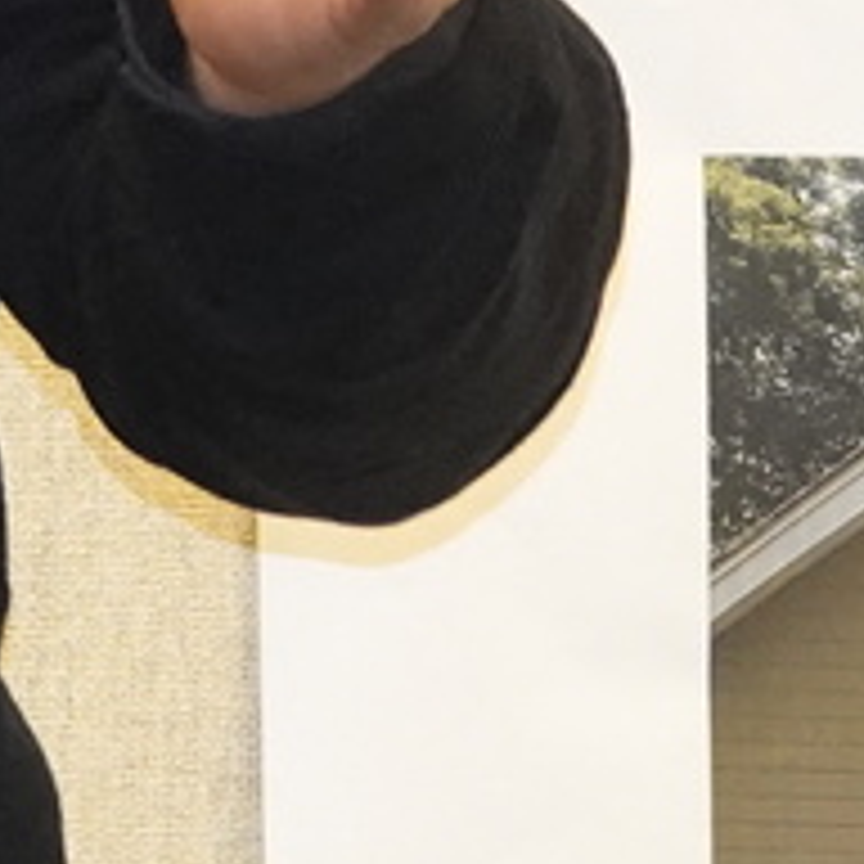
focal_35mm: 1087
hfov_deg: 1.6
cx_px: -288
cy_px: -796
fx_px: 30695
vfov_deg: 1.6
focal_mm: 60.29
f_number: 4
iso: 1600
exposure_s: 1/60
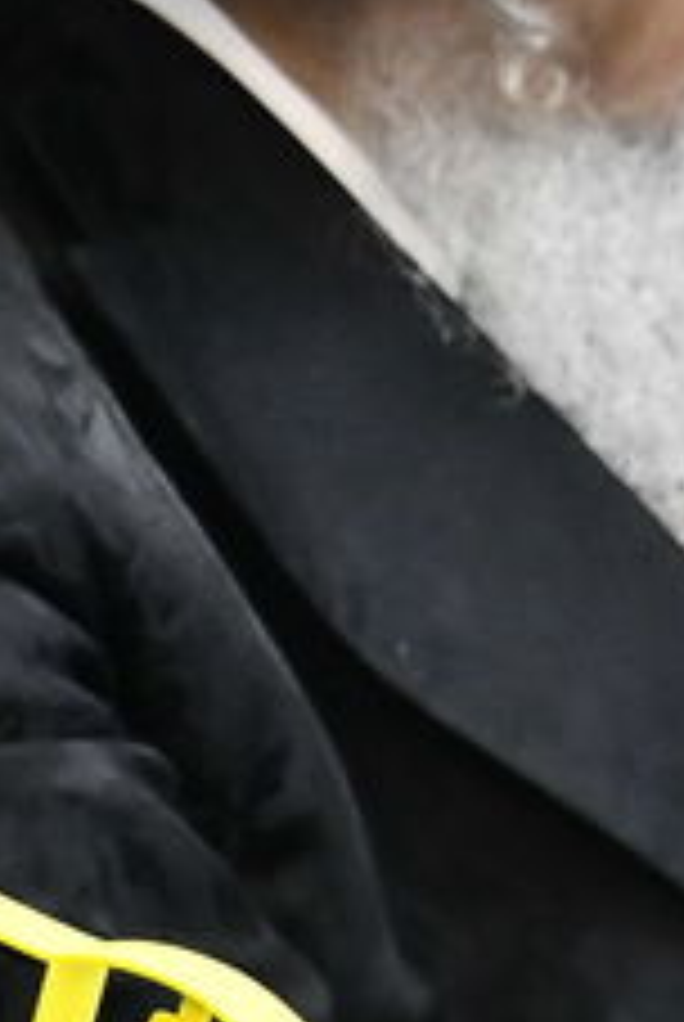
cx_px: -608
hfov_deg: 3.8
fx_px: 10143
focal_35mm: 357
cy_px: 718
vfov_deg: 5.8
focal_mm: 58
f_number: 5.6
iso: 2500
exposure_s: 1/200
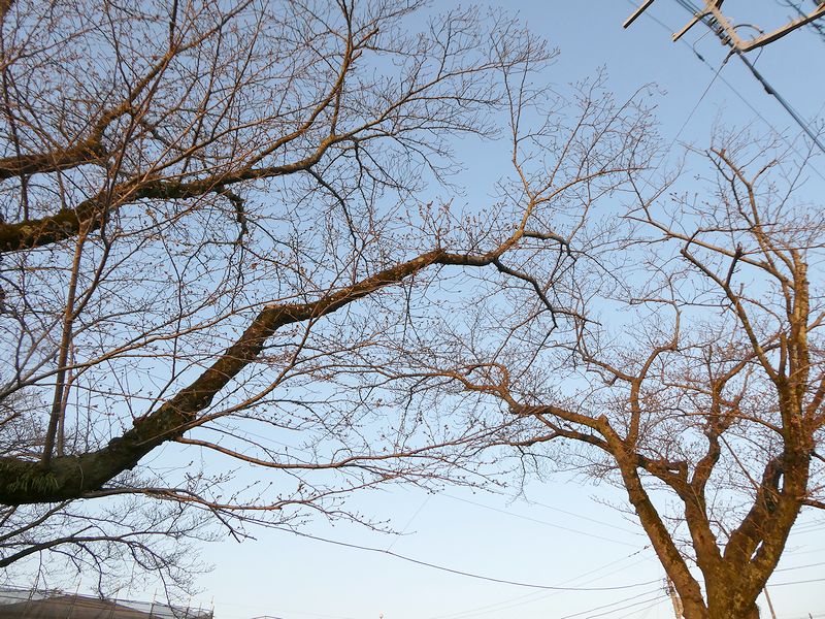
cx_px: 412
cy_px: 310
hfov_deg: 71.6
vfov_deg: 56.8
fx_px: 572
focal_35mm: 24
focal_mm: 4.3
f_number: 3.3
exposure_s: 1/250
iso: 80
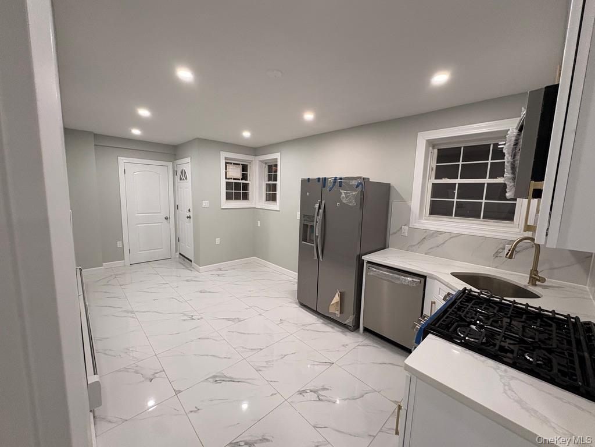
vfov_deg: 85.7
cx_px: 298
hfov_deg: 102.1
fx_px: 241
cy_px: 224
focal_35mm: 14
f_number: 2.2
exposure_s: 1/120
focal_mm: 2.22
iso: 250
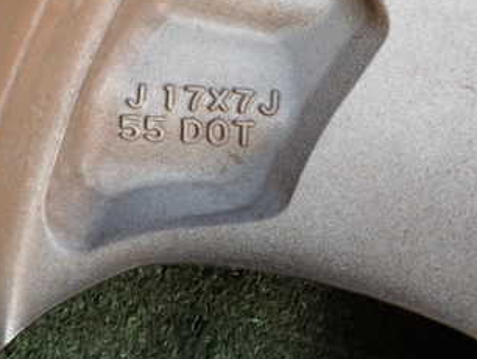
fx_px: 676
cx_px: 198
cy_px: 117
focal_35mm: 49
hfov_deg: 38.8
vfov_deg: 29.5
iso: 320
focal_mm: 4.5
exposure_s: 1/30
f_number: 2
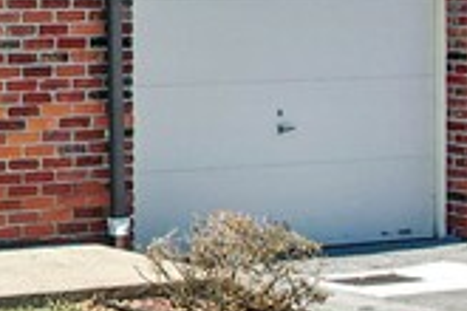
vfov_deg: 9.3
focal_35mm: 145
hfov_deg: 12.5
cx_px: -464
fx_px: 1881
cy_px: -79
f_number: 2.8
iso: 100
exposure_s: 1/1500
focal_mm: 8.38
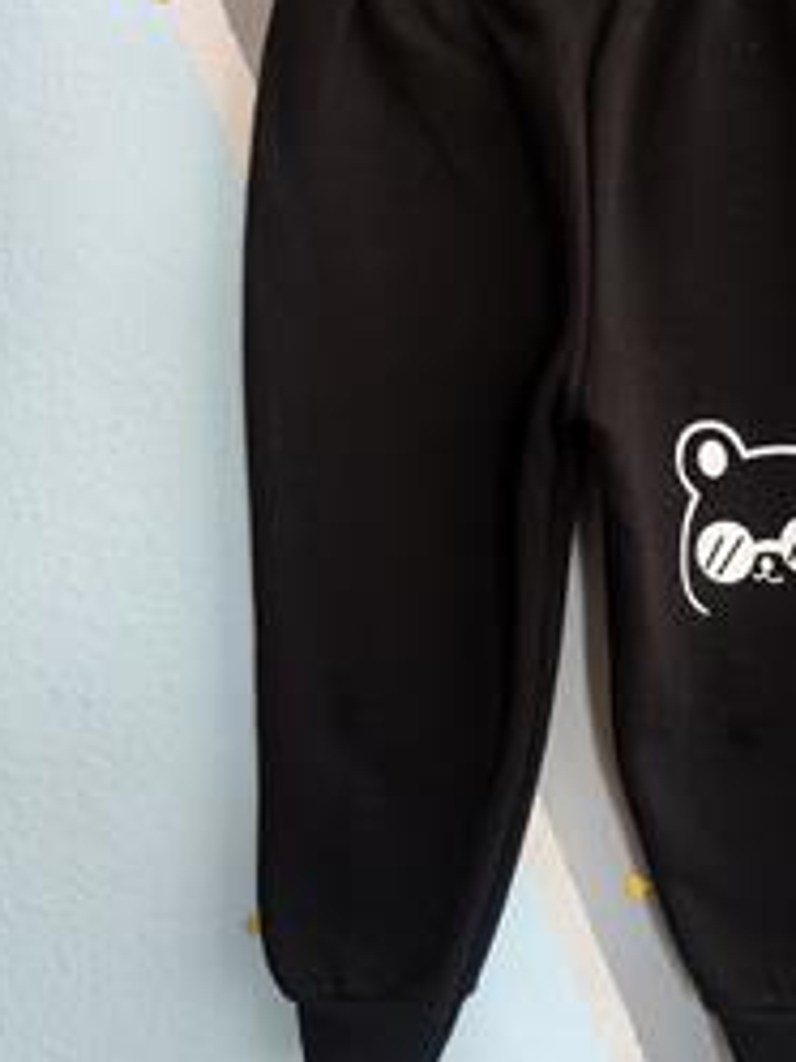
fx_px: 1226
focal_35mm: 40
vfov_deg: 46.3
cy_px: 379
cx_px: 569
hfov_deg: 35.4
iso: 261
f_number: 1.88
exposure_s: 1/66.4
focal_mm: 5.59
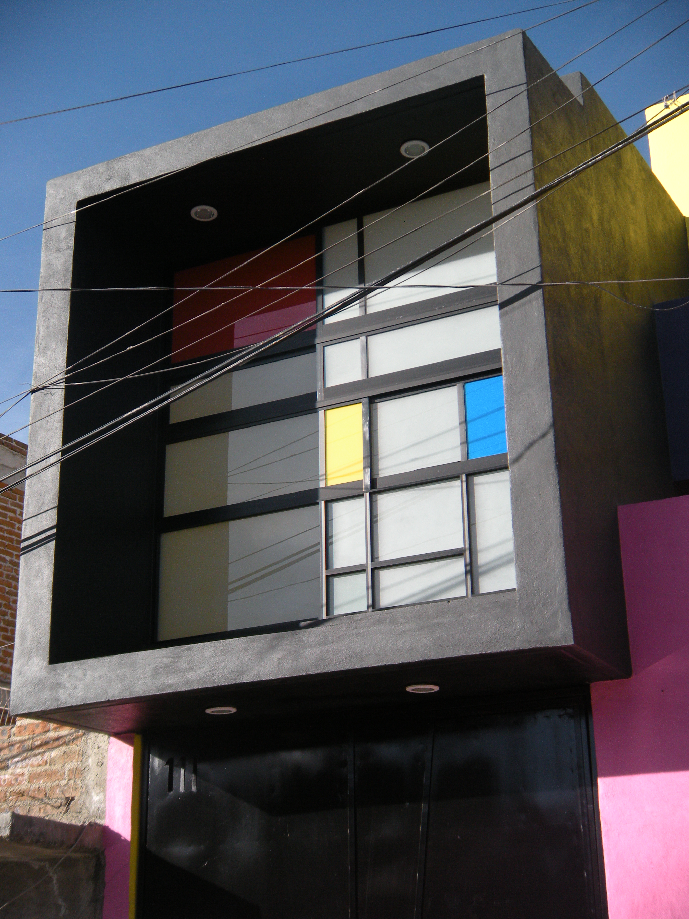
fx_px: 1460
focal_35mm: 55
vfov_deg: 34.9
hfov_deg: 26.6
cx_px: 344
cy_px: 460
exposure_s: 1/550
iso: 100
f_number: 4.2
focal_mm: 9.2
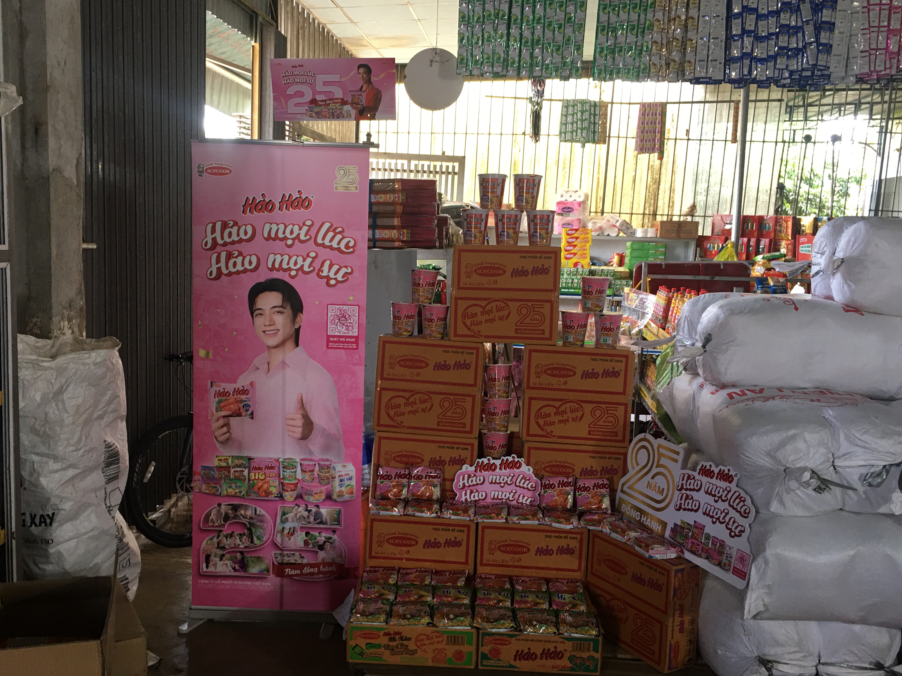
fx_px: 860
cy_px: 344
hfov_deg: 55.3
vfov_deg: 42.9
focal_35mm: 33
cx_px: 410
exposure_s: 1/17
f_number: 2.2
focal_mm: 4.15
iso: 40
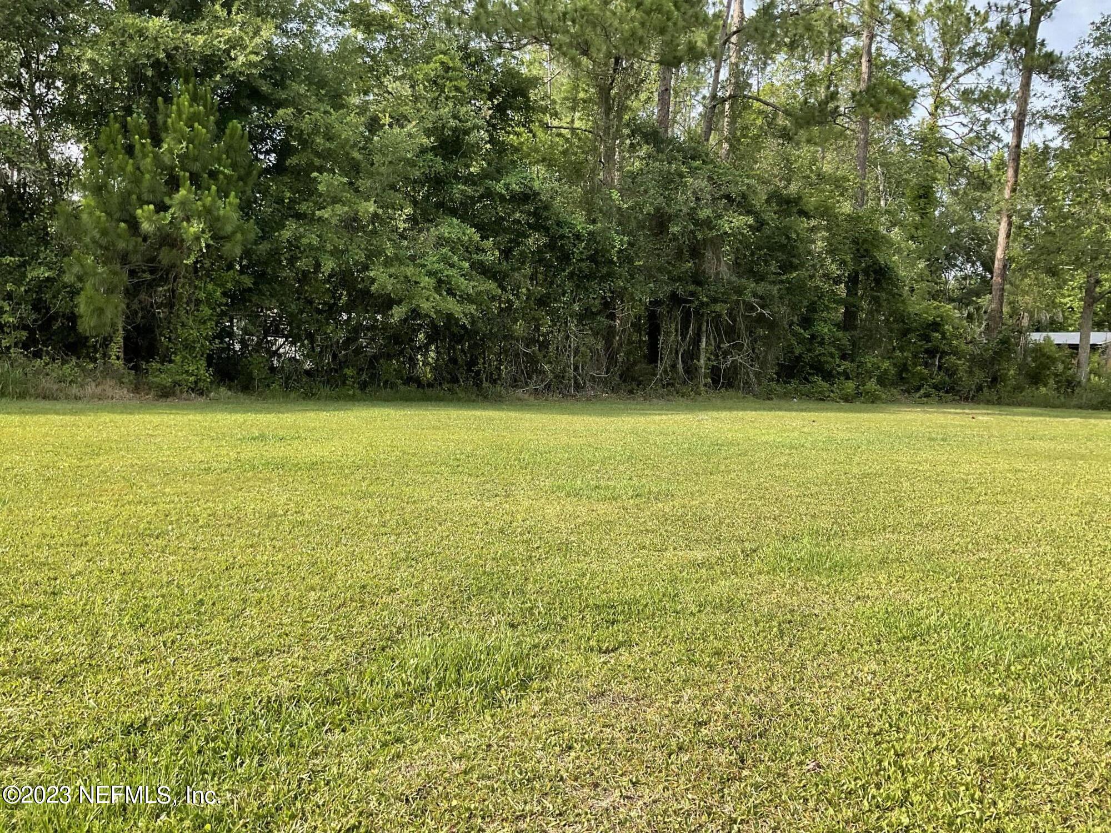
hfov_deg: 61.7
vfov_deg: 48.2
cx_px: 556
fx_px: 931
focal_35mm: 29
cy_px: 416
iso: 16
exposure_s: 1/442
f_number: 1.8
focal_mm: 3
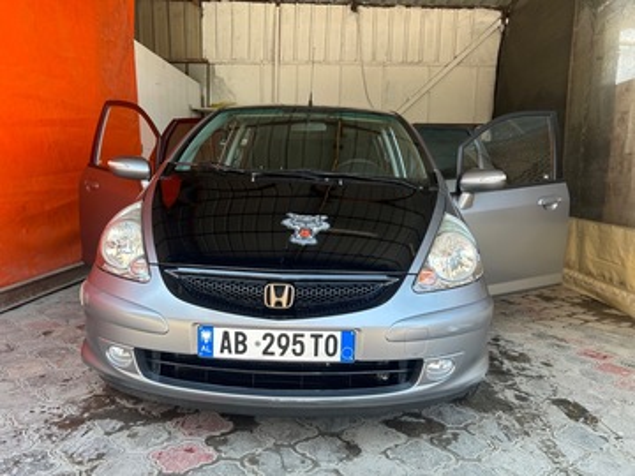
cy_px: 238
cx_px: 318
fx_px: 477
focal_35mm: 26
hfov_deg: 67.3
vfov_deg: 53.1
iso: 32
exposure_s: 1/141
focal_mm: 5.7
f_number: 1.5
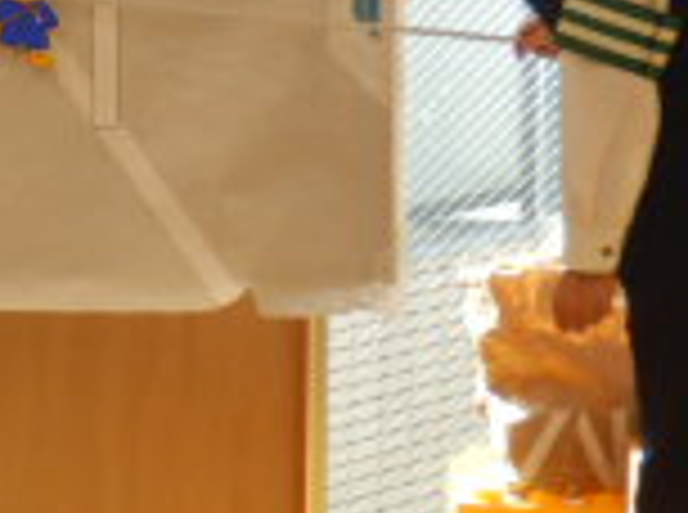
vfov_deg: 6.8
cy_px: 252
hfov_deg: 8.8
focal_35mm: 218
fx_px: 4323
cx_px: -517
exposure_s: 1/50
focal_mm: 9.2
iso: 125
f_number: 4.3
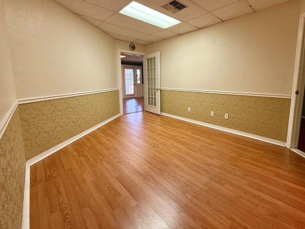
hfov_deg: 94.0
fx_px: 141
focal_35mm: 16
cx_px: 172
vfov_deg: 77.7
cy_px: 98
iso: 160
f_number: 2.2
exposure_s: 1/120
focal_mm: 2.22
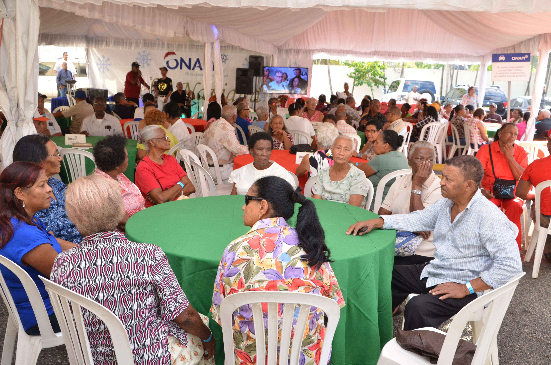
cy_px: 182
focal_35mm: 36
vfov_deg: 36.7
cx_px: 276
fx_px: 550
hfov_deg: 53.2
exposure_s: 1/160
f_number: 5.6
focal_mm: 24
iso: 640
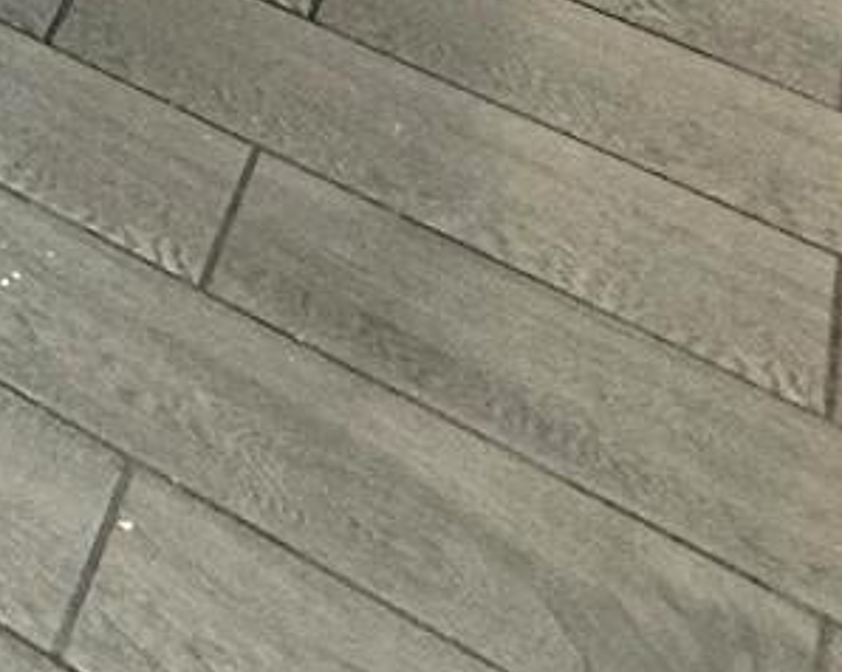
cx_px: -1187
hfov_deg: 14.0
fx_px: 2341
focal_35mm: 94
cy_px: -1107
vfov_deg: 11.9
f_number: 2.2
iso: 80
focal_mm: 2.22
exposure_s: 1/120
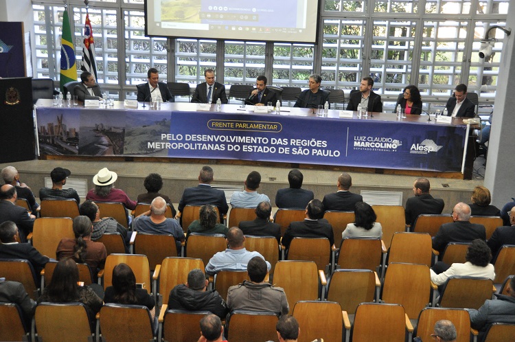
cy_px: 171
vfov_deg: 22.6
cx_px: 258
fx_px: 857
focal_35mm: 60
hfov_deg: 33.4
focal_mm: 40
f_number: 4.5
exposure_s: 1/100
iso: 1600
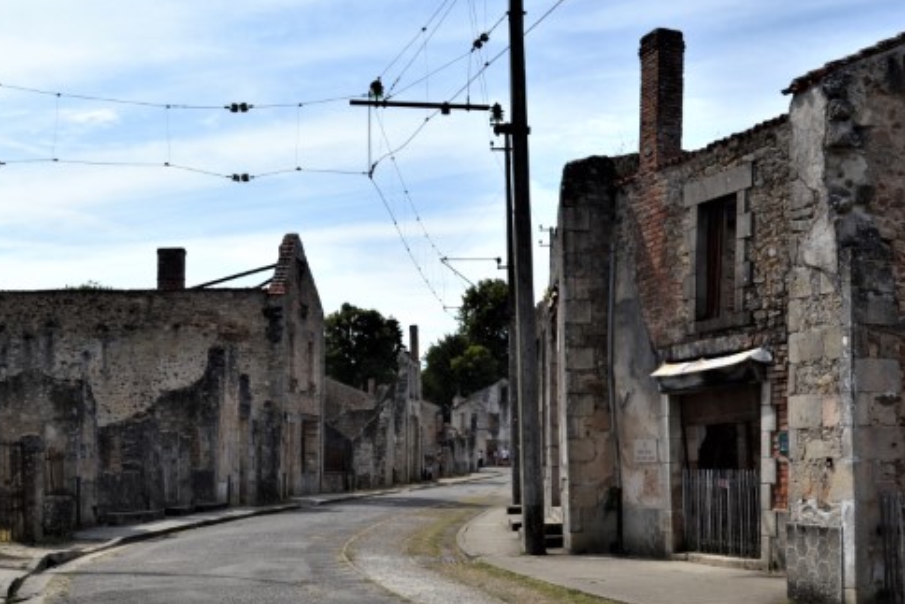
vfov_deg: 23.2
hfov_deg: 34.4
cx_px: 503
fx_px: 1458
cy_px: 428
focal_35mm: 58
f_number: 6.3
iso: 100
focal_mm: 26
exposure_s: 1/160
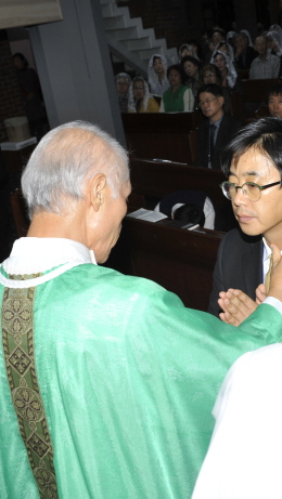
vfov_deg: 38.5
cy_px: 249
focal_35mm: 54
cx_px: 249
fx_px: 716
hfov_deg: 21.8
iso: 200
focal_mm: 34
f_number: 8
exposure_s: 1/60
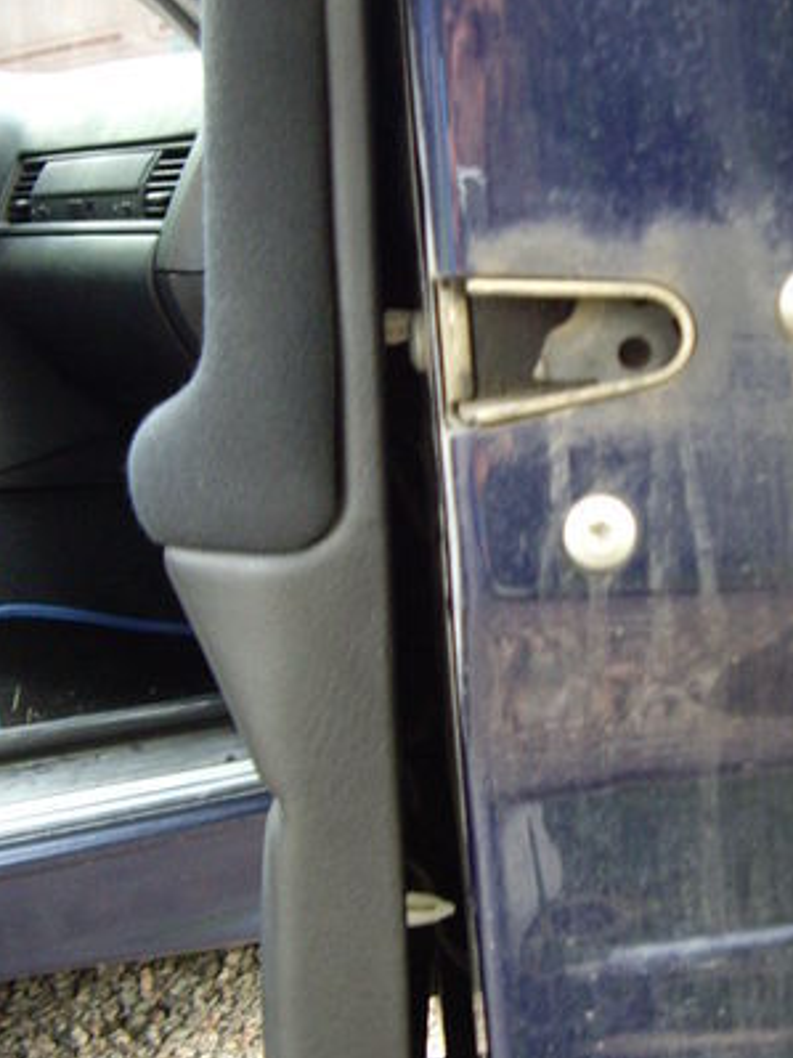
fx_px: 1864
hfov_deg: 23.8
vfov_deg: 31.7
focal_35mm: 61
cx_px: 562
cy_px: 525
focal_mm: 6.2
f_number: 2.7
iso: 200
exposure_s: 1/60
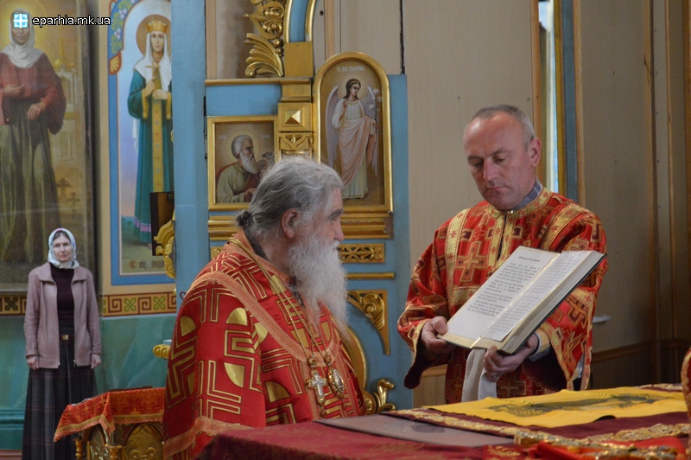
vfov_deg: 14.7
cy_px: 230
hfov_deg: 21.9
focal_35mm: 93
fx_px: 1784
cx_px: 346
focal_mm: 62
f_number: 5.3
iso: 3200
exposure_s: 1/30
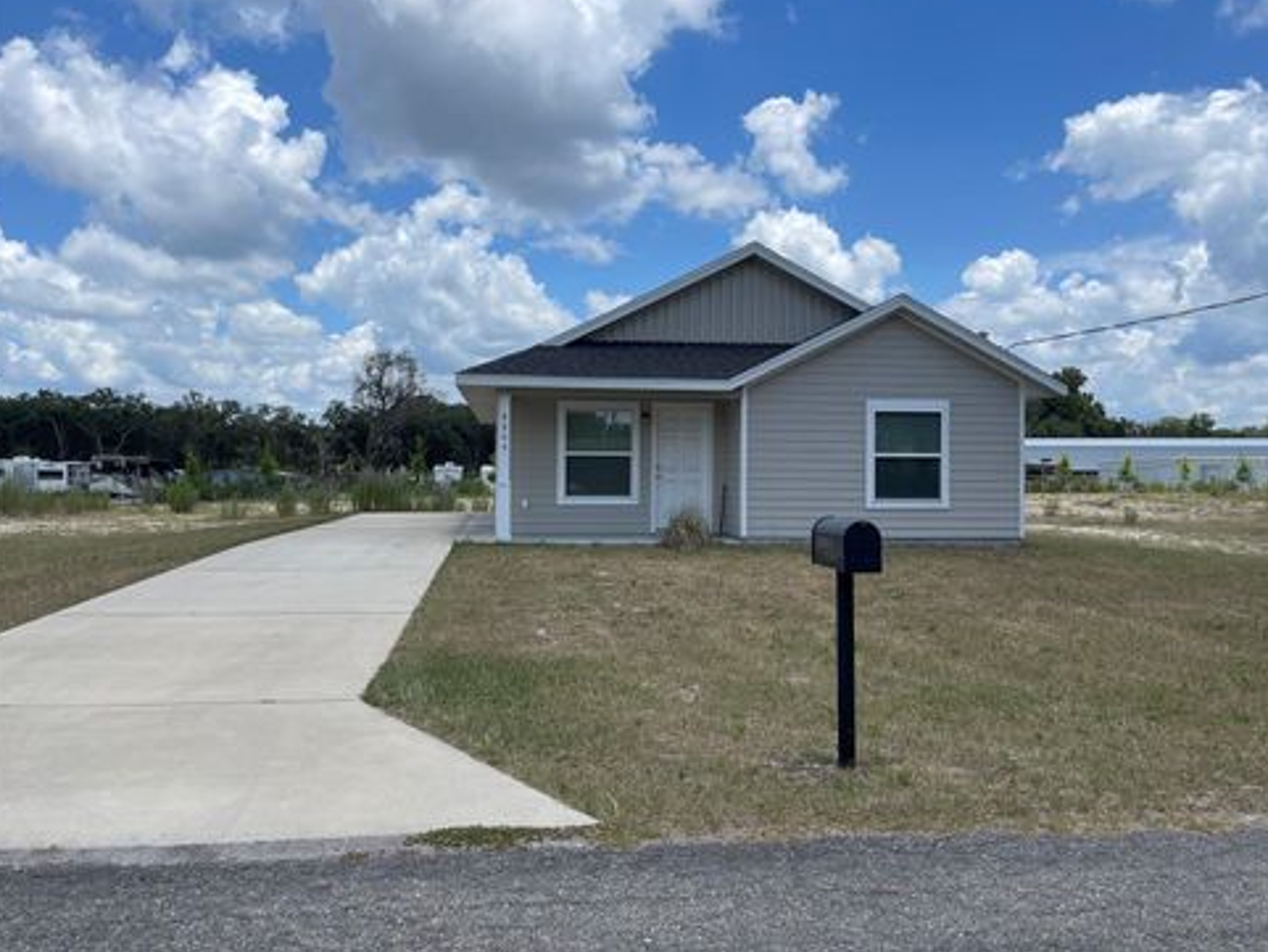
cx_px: 643
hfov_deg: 67.3
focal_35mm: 26
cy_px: 460
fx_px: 953
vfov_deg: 53.1
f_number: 1.6
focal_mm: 5.1
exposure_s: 1/4717
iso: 32
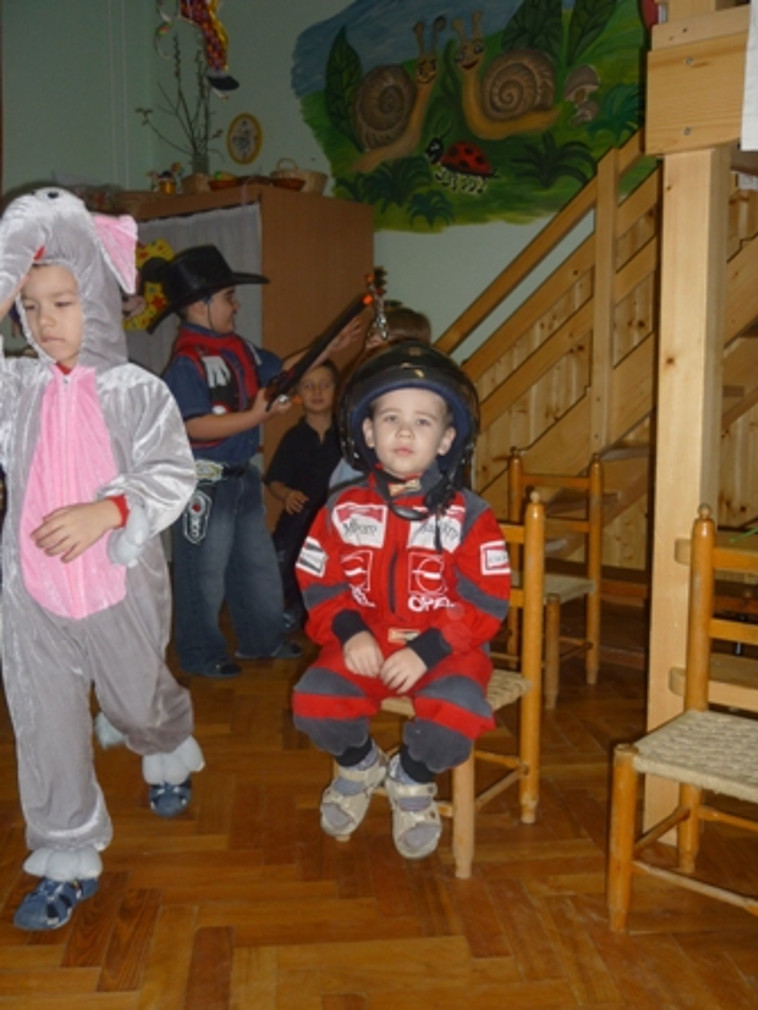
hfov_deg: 42.9
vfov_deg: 55.4
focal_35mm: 33
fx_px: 963
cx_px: 379
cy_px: 505
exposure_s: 1/125
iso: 125
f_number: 2.8
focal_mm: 5.5
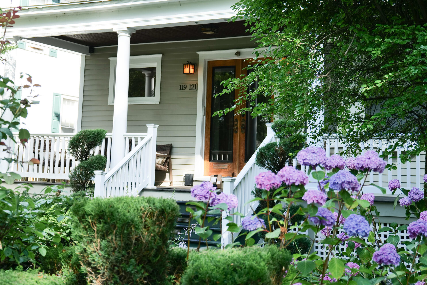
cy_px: 81
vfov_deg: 21.1
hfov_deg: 31.3
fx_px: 759
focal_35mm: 64
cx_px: 171
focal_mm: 41
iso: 100
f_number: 4.8
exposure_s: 1/125
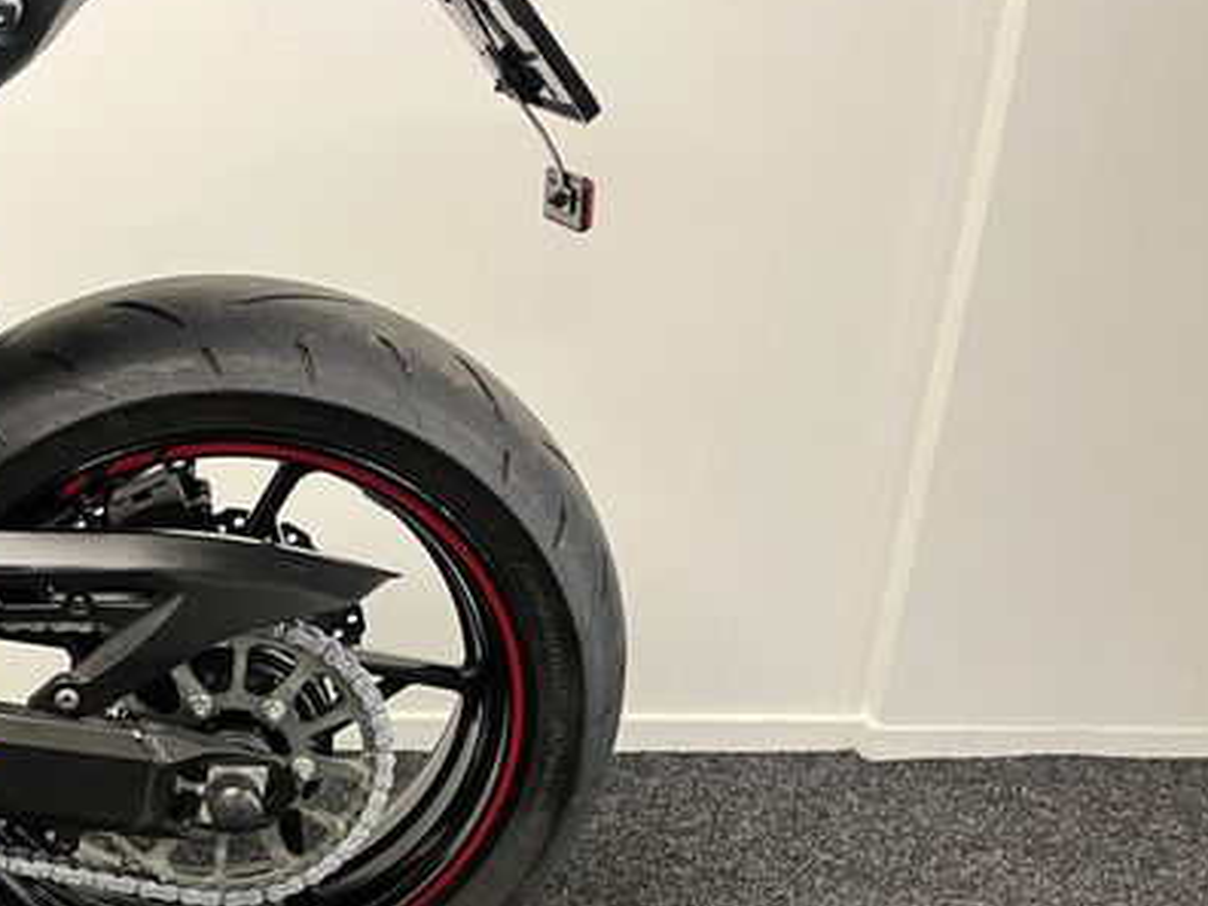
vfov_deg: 33.6
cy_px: 689
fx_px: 1466
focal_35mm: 42
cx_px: 250
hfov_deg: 42.9
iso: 200
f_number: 1.6
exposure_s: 1/50
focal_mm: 5.1
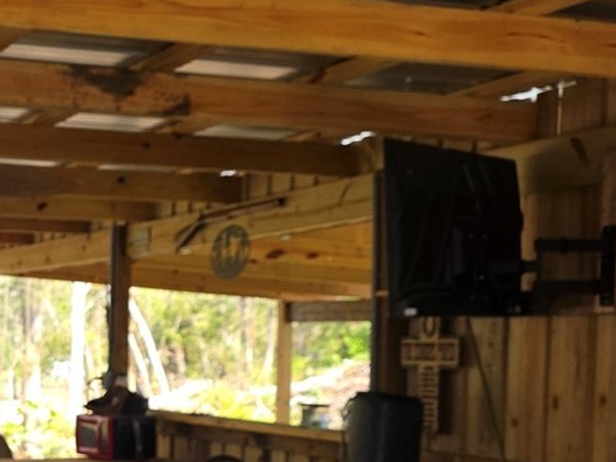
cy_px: 448
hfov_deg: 22.3
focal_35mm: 82
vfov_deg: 17.6
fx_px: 1460
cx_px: -85
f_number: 1.7
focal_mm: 6.25
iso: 50
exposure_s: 1/359
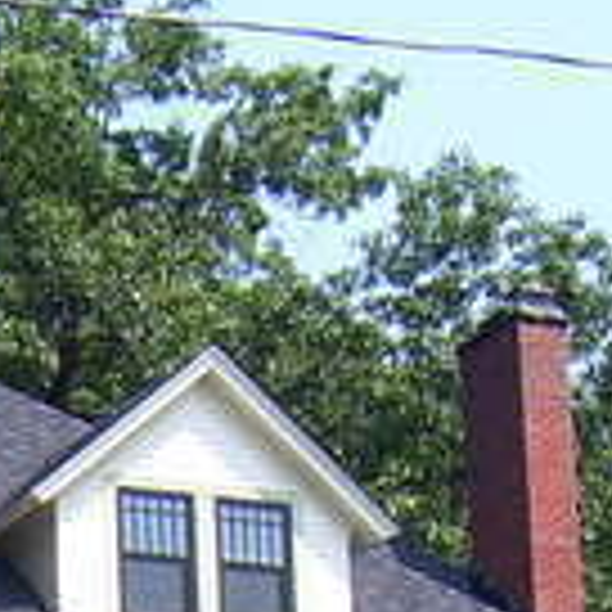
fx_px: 3540
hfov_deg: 9.7
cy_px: 1116
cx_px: -207
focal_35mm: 177
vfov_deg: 9.4
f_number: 4.8
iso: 80
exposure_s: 1/250
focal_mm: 5.6
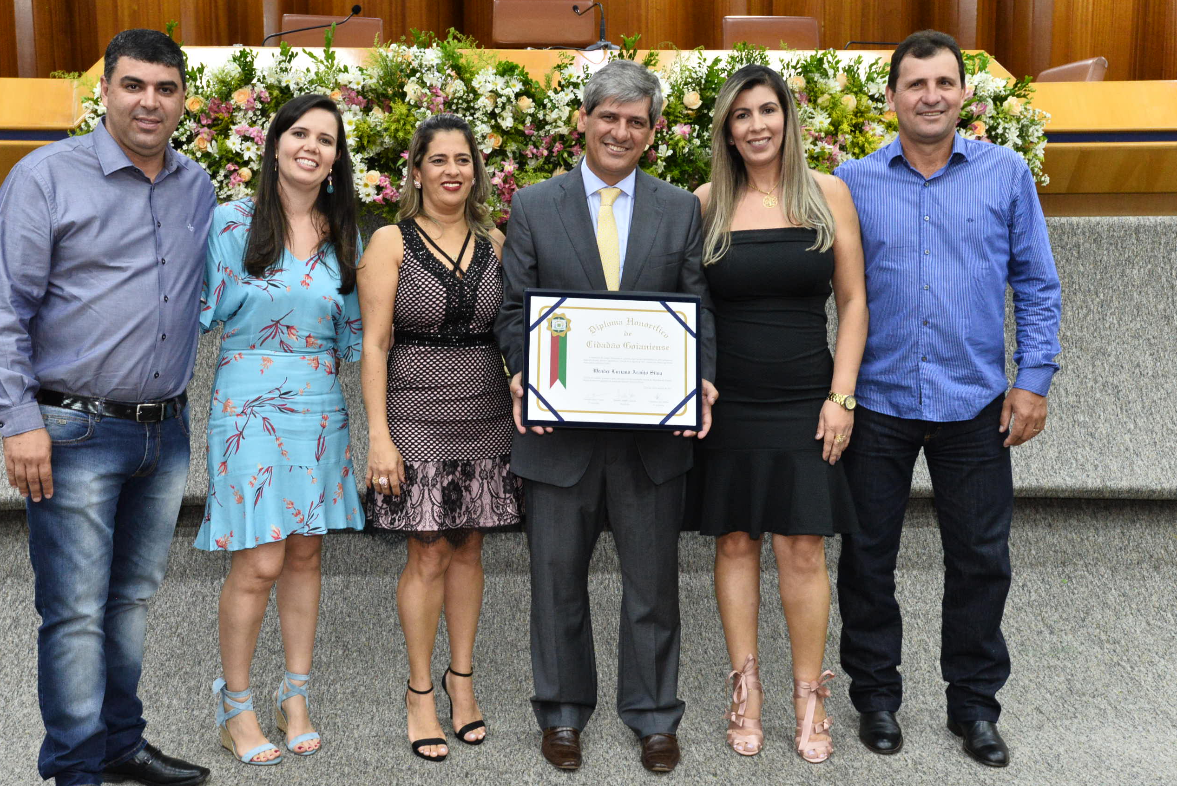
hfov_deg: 50.5
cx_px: 500
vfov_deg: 35.1
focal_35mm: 38
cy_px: 395
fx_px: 1243
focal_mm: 32
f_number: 7.1
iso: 2500
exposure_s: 1/60
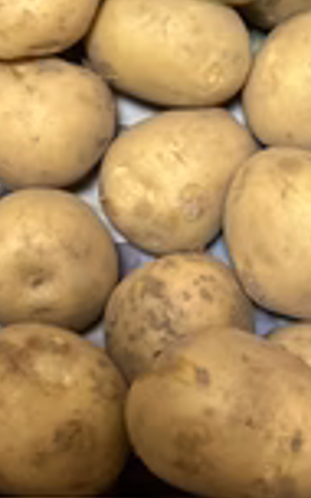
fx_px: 1058
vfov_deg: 25.9
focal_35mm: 78
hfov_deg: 16.7
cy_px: 85
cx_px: 137
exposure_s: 1/33
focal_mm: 3.99
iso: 320
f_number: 1.8
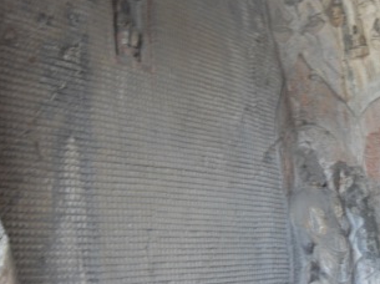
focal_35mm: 65
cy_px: 135
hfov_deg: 29.8
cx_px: 202
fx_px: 713
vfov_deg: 22.5
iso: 200
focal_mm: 7.7
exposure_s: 1/6
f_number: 3.7
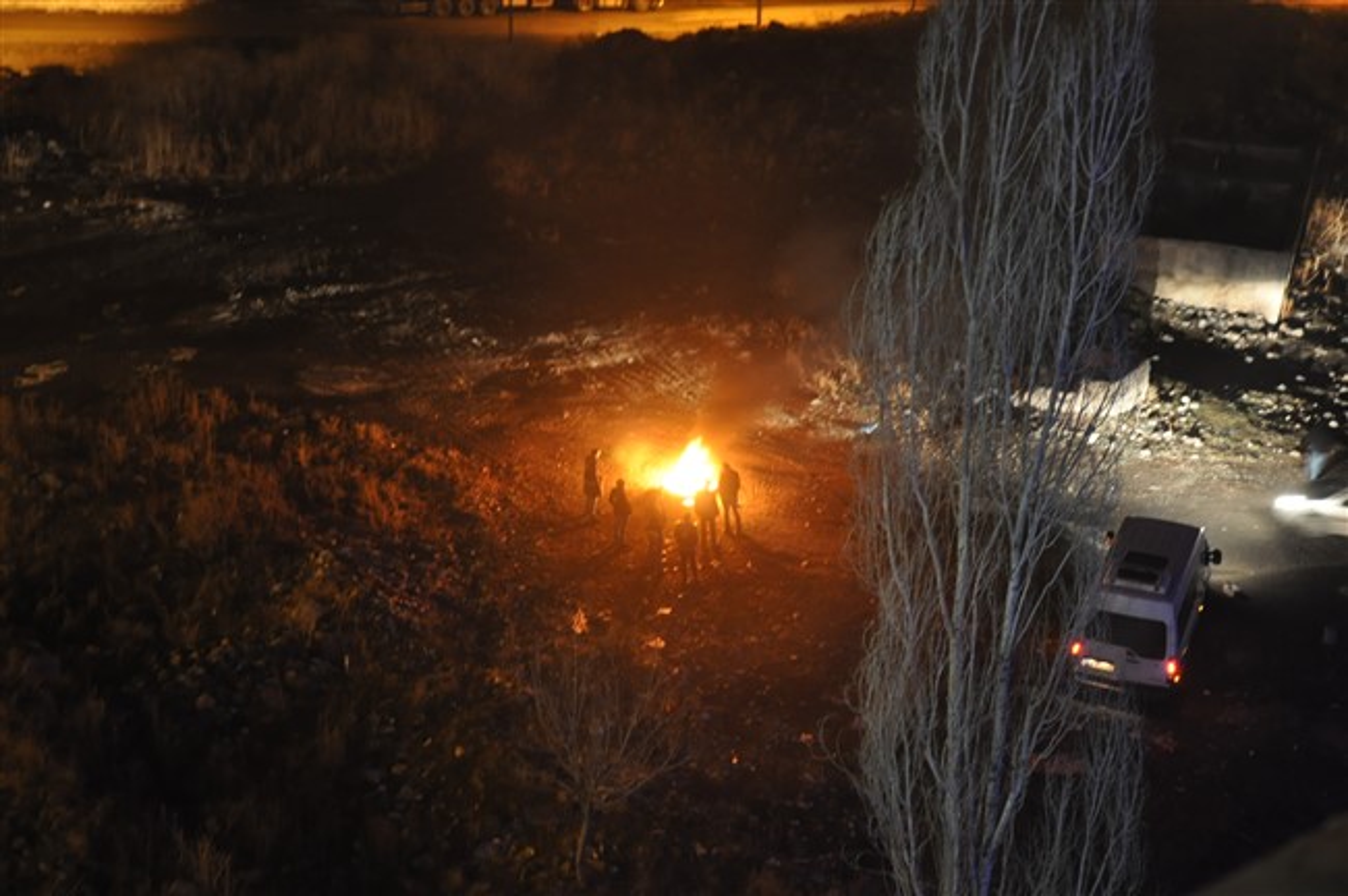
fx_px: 1908
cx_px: 674
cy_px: 448
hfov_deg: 38.9
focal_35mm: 51
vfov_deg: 26.4
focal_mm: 34
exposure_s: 1
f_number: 4.2
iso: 1250
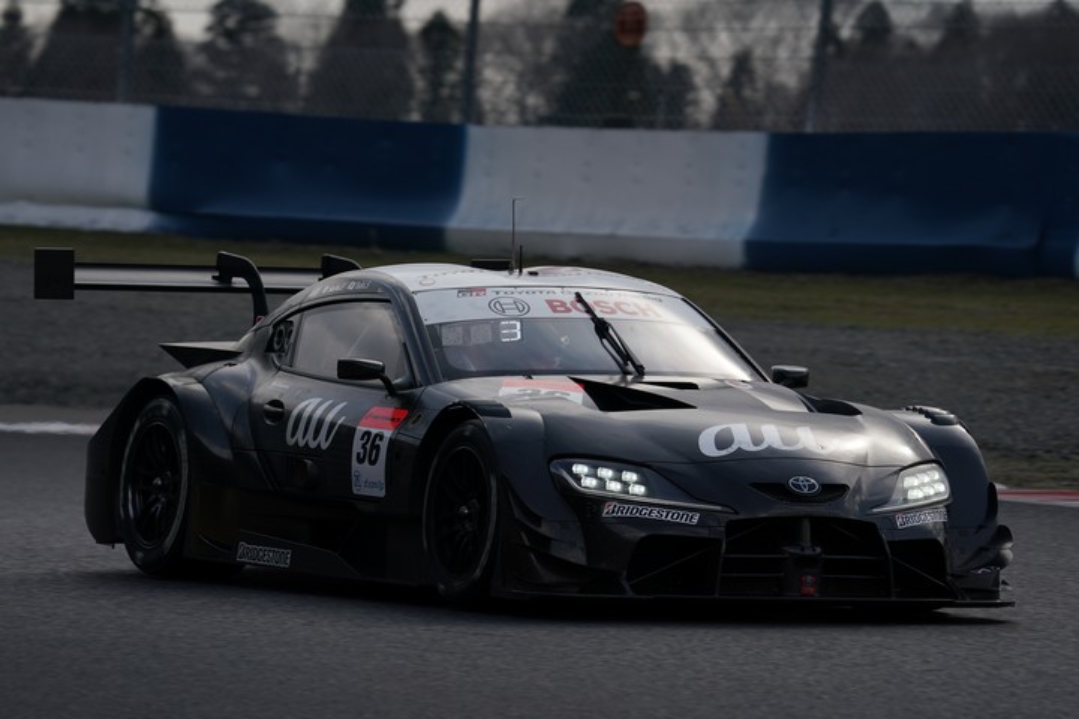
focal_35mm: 303
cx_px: 540
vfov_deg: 4.5
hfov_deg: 6.8
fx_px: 9081
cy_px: 360
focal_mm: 303
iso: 200
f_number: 8
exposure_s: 1/640
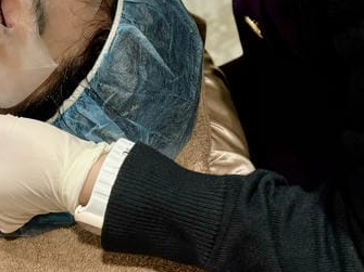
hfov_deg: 22.6
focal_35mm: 86
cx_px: 101
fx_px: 904
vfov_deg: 16.7
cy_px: -10
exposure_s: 1/60
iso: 200
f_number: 1.78
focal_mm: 6.86
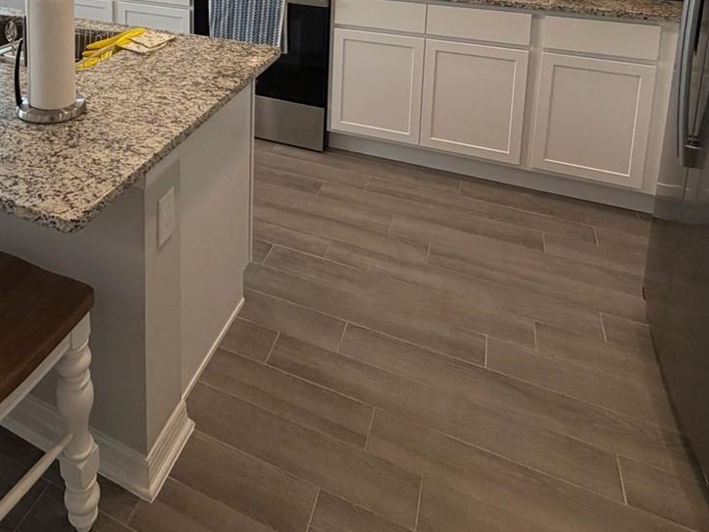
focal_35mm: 31
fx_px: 635
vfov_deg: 38.1
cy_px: -46
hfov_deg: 55.4
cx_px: 172
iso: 160
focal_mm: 2.22
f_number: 2.2
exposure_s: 1/120
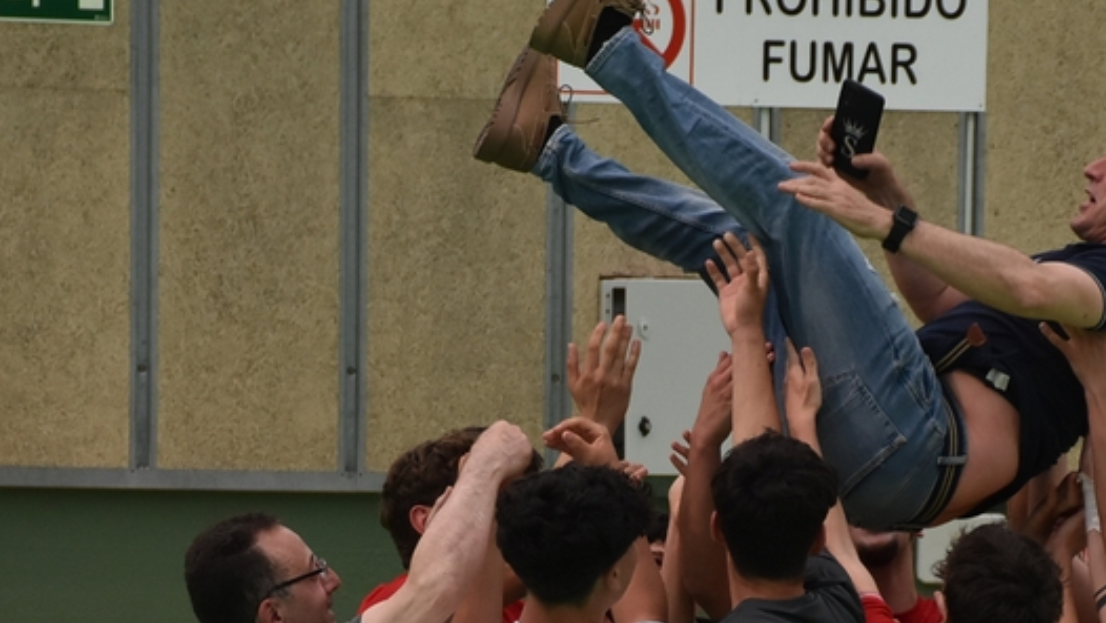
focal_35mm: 287
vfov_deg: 4.2
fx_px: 8418
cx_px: 702
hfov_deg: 7.5
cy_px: 741
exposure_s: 1/500
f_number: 5.3
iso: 800
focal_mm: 80
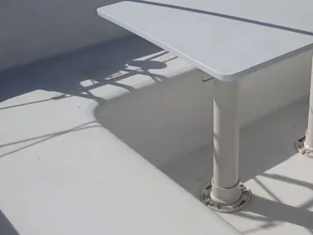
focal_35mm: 60
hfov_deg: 31.3
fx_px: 543
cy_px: 35
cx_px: 253
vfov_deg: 23.9
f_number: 11
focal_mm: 5
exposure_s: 1/400
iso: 125
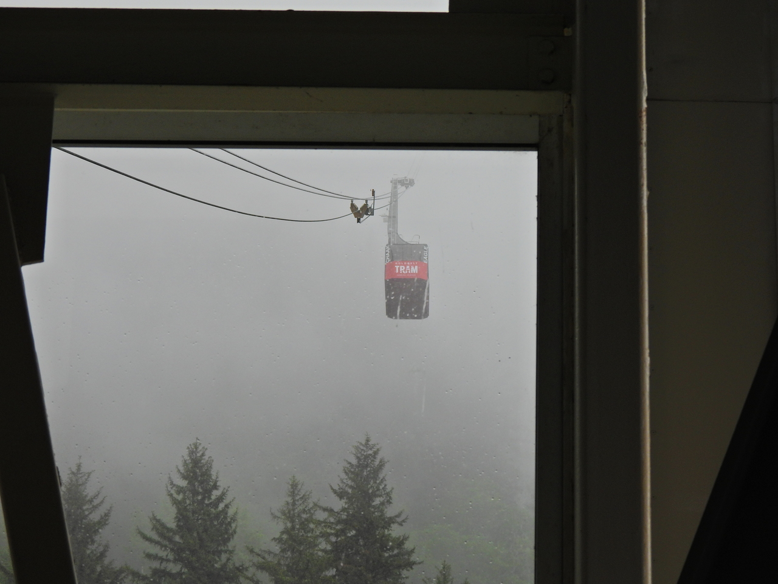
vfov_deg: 8.0
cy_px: 292
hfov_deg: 10.7
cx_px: 389
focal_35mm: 185
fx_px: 4158
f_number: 4.5
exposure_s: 1/200
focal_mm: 33
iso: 100
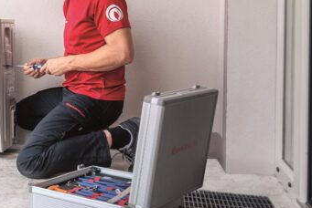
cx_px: -113
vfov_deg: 18.7
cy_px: 34
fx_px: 625
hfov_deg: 24.0
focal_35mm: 72
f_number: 5.6
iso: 400
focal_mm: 24
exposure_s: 1/1250
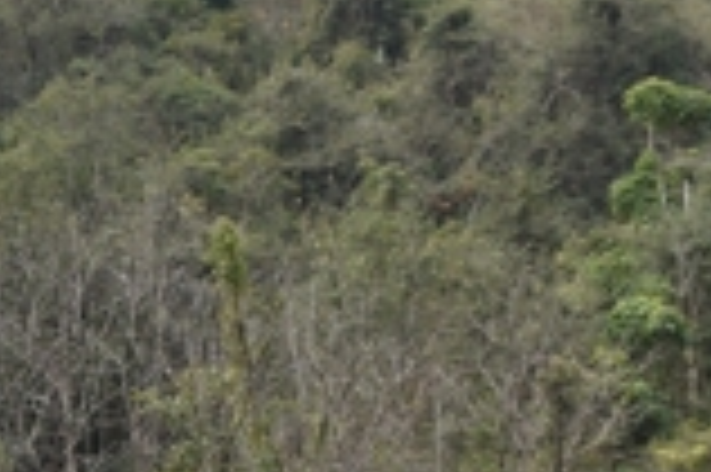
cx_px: -500
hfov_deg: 11.3
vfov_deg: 7.6
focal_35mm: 172
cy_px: 987
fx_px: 3393
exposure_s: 1/320
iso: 100
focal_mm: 34
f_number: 4.5
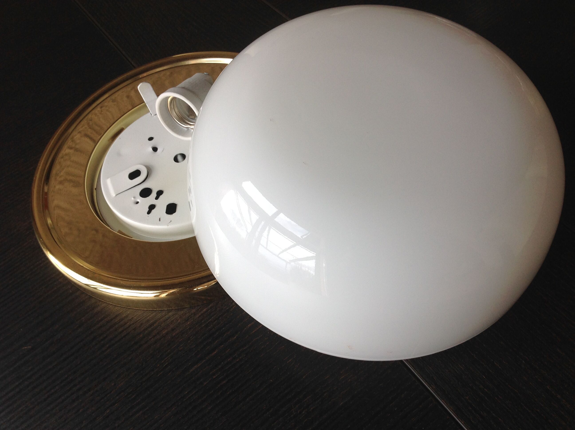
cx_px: 288
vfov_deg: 40.6
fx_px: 581
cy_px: 215
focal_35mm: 35
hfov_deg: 52.7
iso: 50
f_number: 2.4
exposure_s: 1/120
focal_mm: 4.28
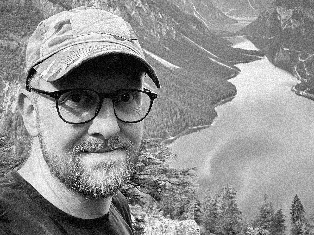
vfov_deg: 46.8
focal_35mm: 30
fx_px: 272
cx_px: 157
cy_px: 118
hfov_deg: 60.0
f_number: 1.9
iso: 25
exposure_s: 1/297
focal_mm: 2.69
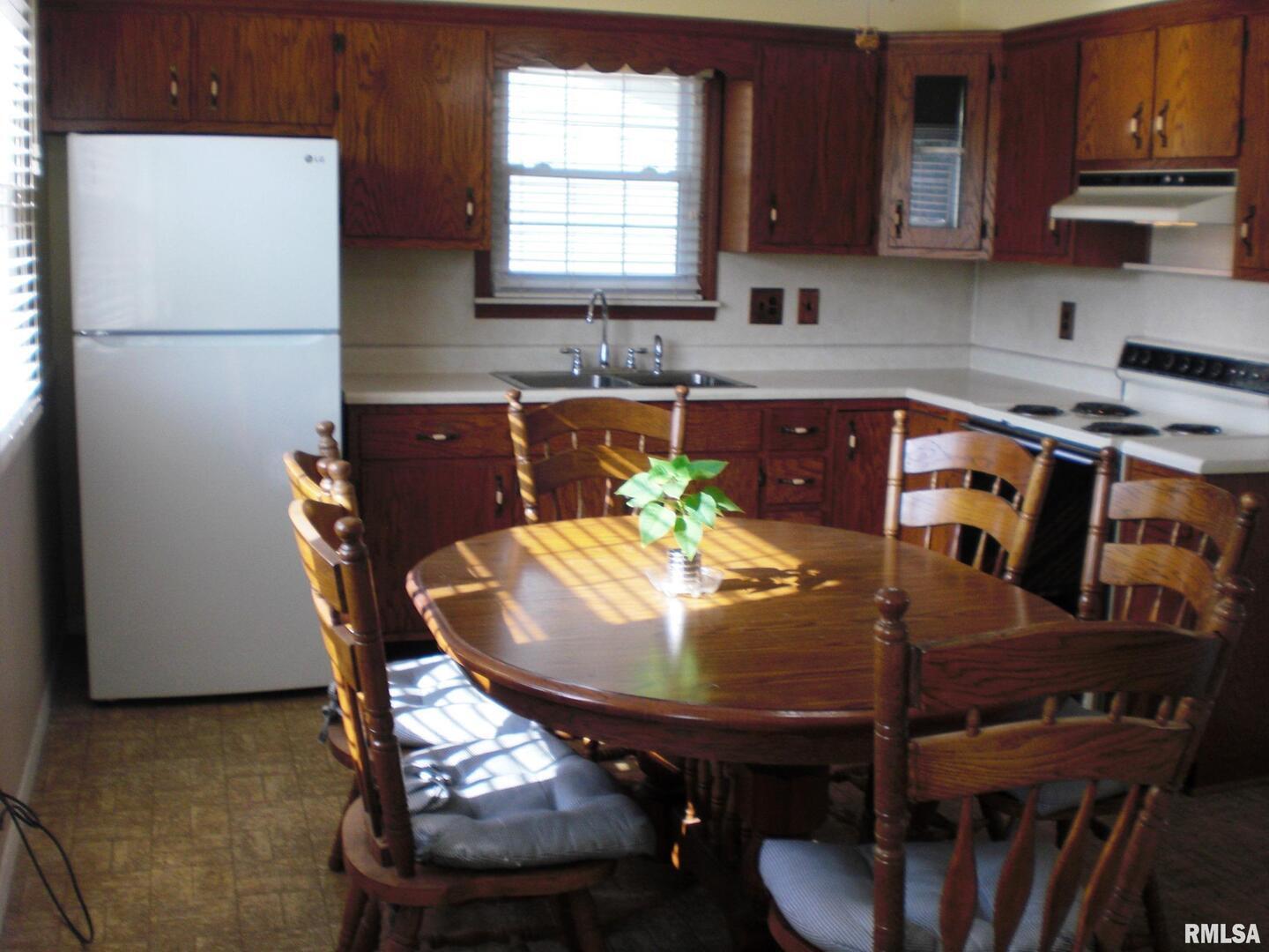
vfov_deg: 37.7
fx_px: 1393
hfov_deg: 49.0
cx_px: 634
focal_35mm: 38
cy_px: 476
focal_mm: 6.3
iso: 64
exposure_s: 1/80
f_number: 3.1
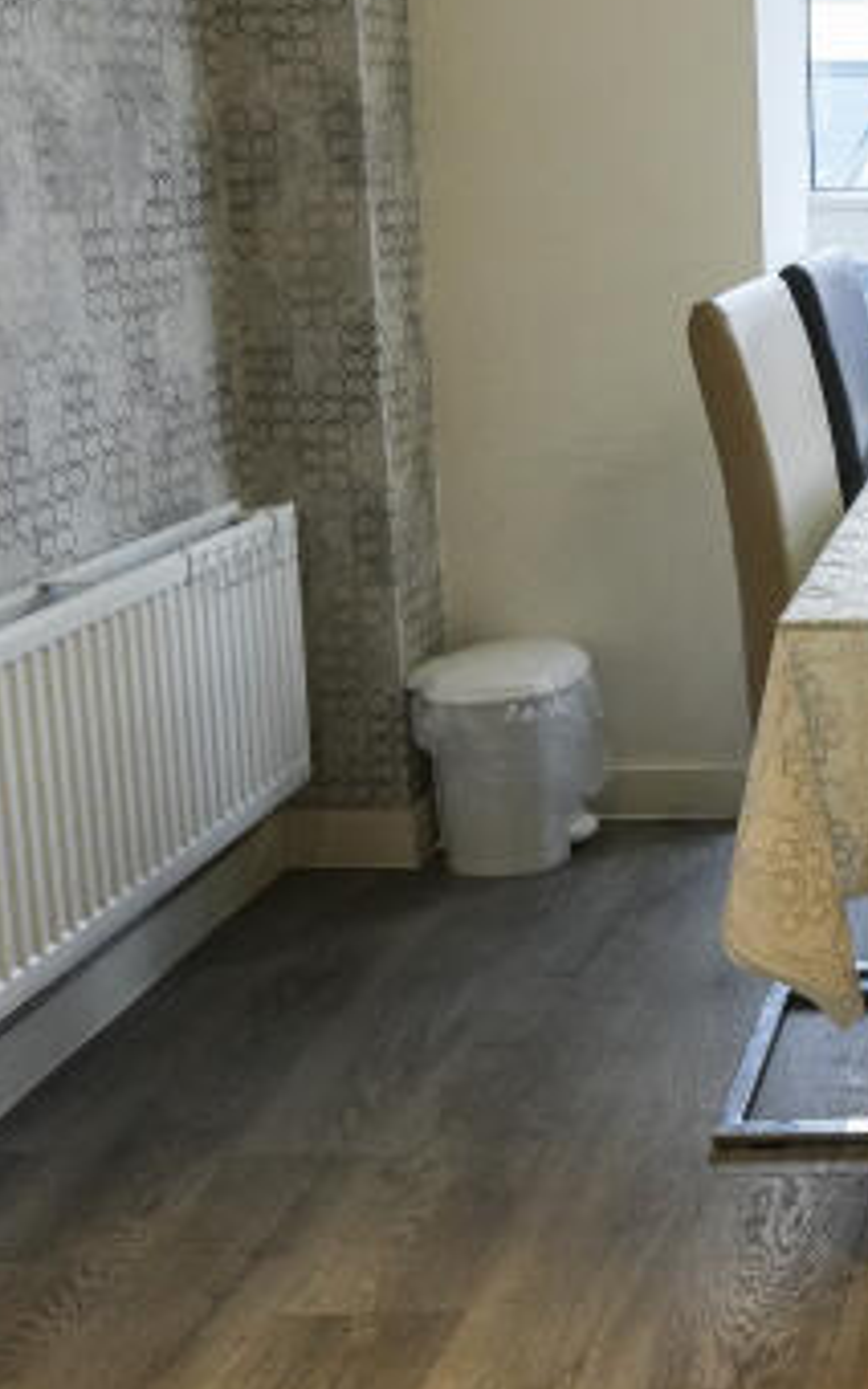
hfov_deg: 22.6
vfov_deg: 39.4
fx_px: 1913
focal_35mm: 51
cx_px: 1157
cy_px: 446
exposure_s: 1/160
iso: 1000
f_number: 4
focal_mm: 11
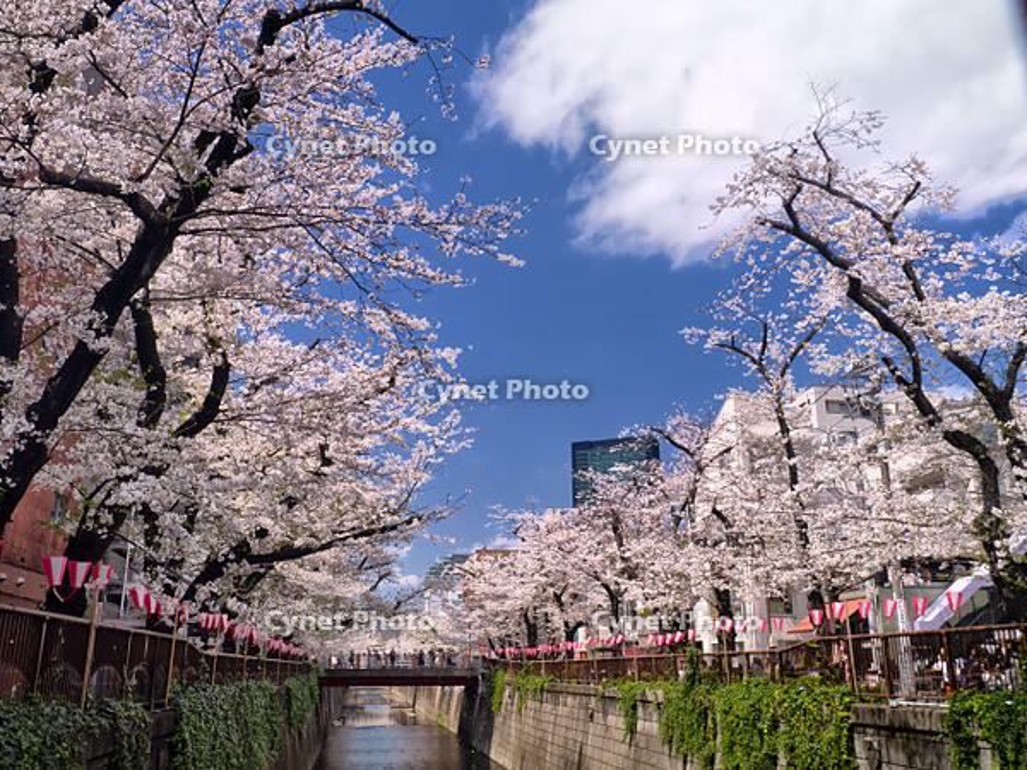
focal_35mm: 32
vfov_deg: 44.2
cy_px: 385
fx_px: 949
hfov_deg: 56.8
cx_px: 514
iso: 200
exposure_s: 1/160
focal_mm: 16
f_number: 9
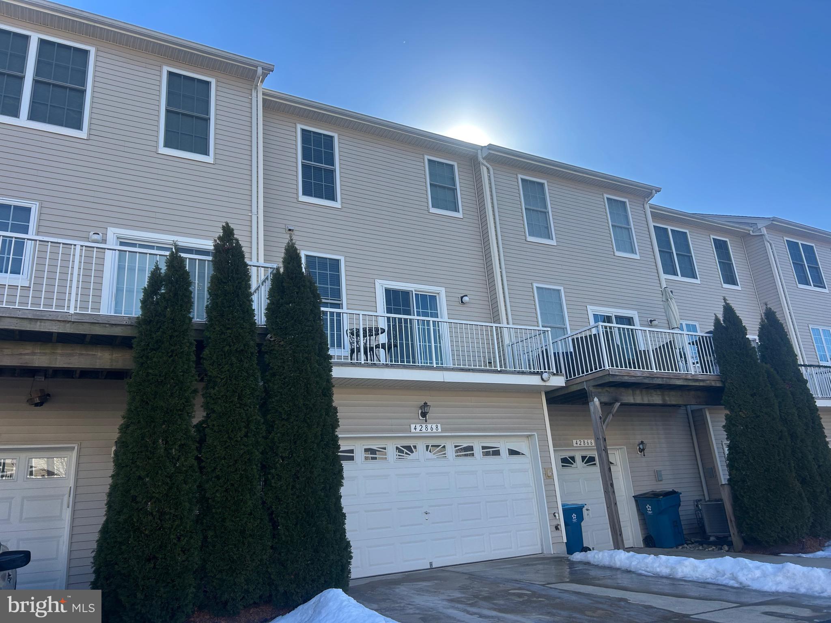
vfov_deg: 53.1
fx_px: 624
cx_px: 416
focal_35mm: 26
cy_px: 312
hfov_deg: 67.3
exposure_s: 1/1901
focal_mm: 5.7
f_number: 1.5
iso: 50
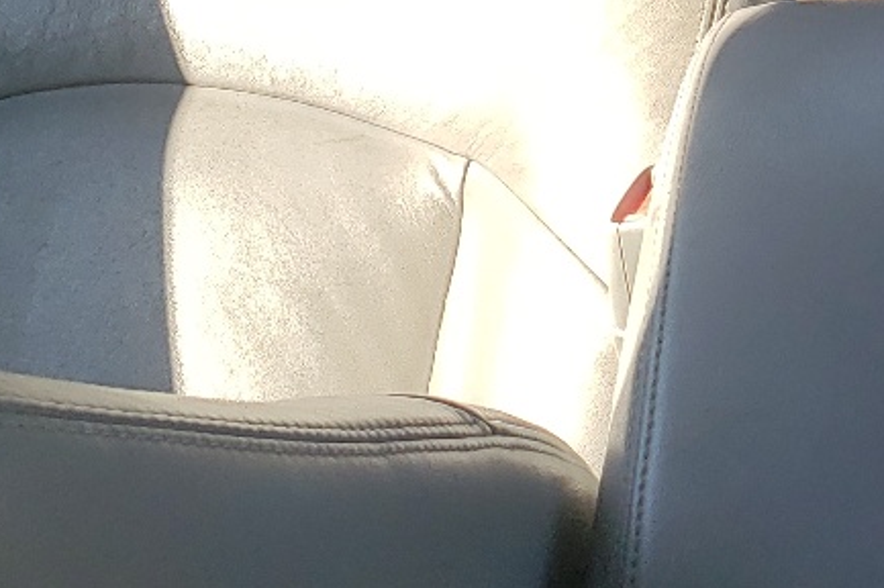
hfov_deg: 19.3
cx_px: 1051
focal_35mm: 100
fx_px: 2454
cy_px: -384
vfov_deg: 12.7
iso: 50
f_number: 1.5
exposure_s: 1/714
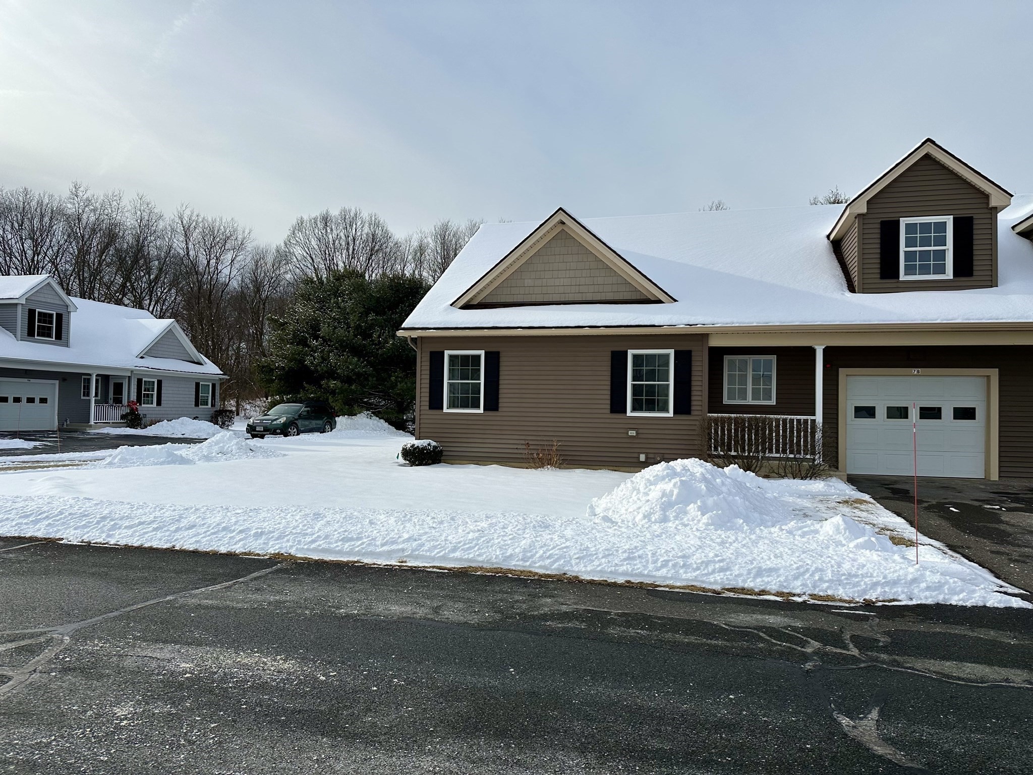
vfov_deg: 56.8
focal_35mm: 24
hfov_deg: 71.6
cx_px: 516
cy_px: 388
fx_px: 716
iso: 80
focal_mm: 6.86
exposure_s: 1/6623
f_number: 1.78
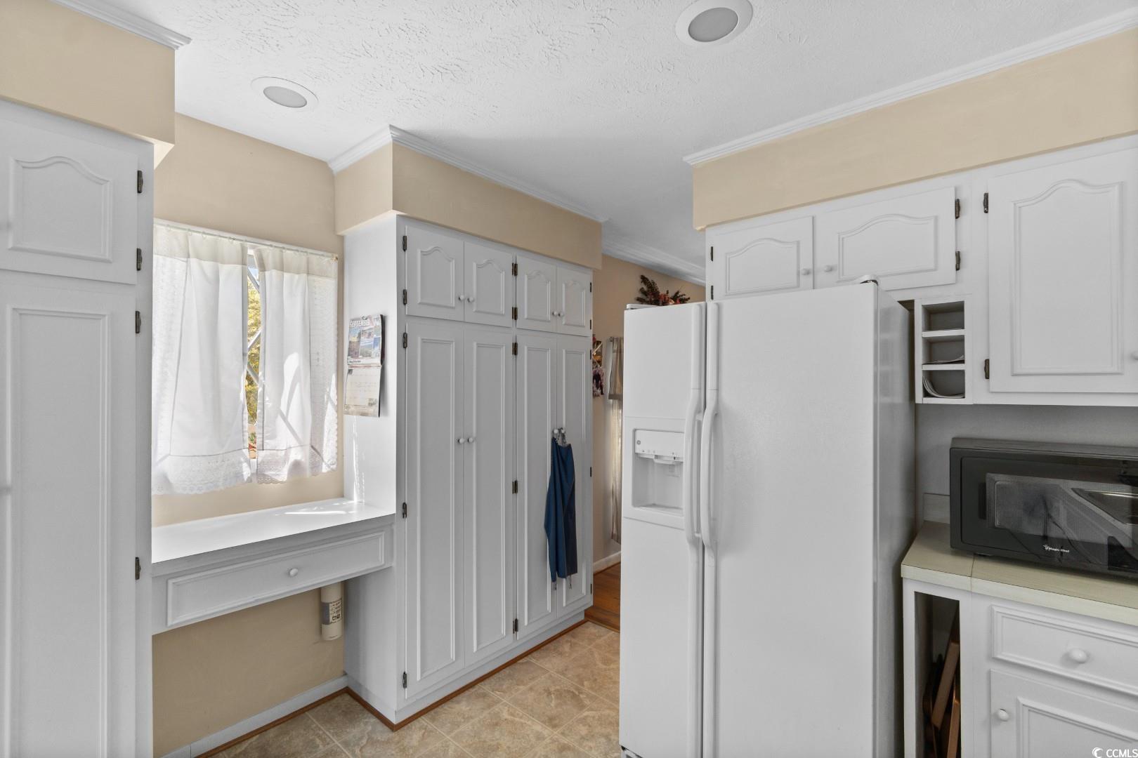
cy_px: 379
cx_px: 569
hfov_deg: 100.4
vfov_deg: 77.3
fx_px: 474
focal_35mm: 15
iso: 100
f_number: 4.5
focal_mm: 10
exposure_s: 1/8
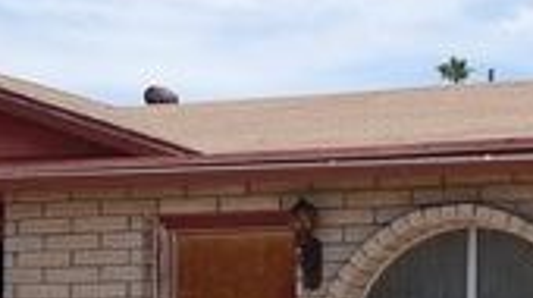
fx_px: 1623
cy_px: 367
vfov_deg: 10.3
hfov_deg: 18.6
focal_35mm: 115
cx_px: 314
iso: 125
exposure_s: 1/500
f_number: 6.3
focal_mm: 5.1
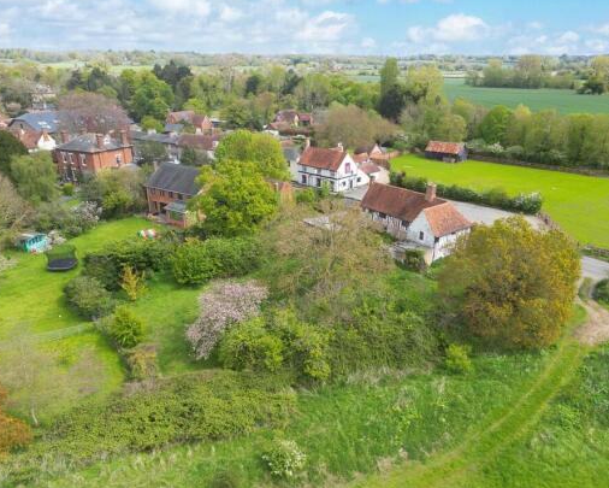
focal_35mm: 27
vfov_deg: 53.2
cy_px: 252
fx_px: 487
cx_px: 314
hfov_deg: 64.0
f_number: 1.7
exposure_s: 1/1250
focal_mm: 6.72
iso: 200
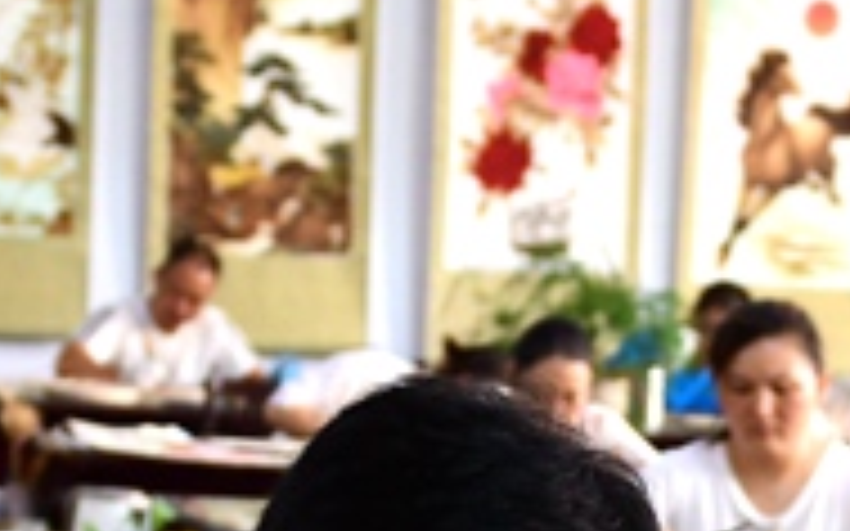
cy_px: 932
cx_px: 762
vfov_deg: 7.6
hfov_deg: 12.4
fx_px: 3891
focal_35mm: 168
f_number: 2.8
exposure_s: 1/100
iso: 800
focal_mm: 24
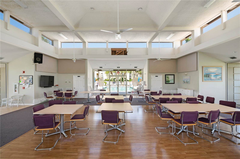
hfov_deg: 93.3
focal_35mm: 17
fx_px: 113
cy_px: 80
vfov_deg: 70.3
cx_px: 120
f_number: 8
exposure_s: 1/100
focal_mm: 17
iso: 400
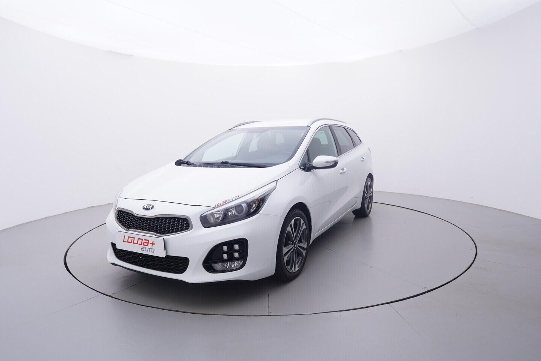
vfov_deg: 56.2
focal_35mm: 22
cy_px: 180
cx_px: 270
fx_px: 338
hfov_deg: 77.3
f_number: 5
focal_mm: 15
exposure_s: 1/80
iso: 200
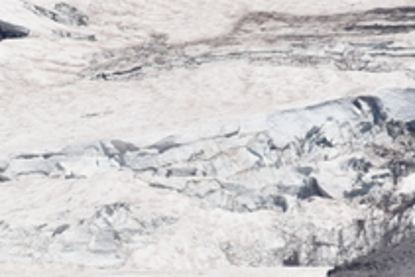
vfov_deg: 0.8
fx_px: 20960
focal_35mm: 1817
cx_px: -45
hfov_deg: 1.1
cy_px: 90
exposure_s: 1/640
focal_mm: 300
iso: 100
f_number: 8
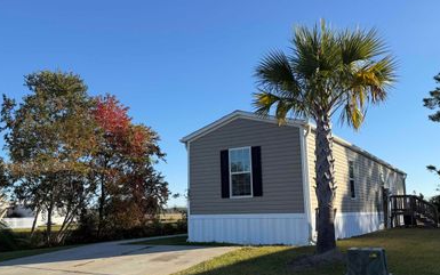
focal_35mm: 33
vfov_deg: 38.3
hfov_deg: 58.1
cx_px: 216
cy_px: 159
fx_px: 396
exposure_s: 1/2907
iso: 80
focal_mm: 6.76
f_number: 1.78
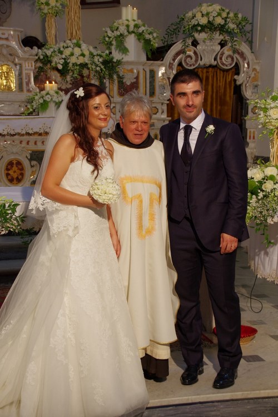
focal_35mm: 64
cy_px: 208
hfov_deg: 21.1
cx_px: 139
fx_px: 747
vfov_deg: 31.2
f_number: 6.3
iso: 1600
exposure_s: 1/60
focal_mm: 43
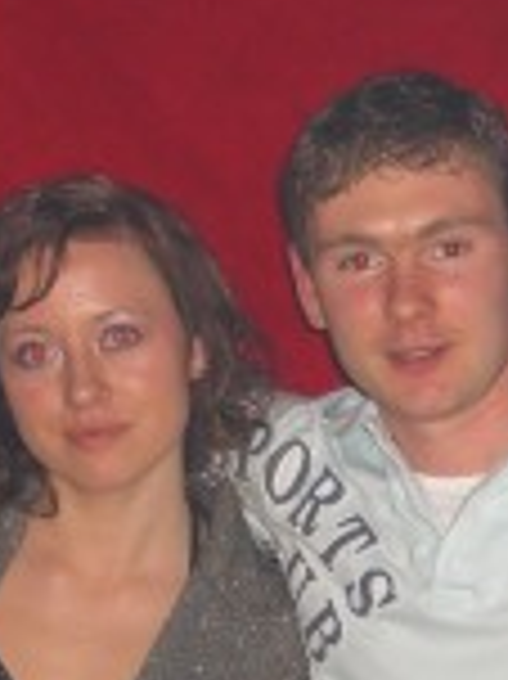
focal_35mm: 151
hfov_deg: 9.8
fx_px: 2959
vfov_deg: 12.9
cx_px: 346
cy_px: 653
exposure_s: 1/60
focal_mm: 7.9
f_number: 2.8
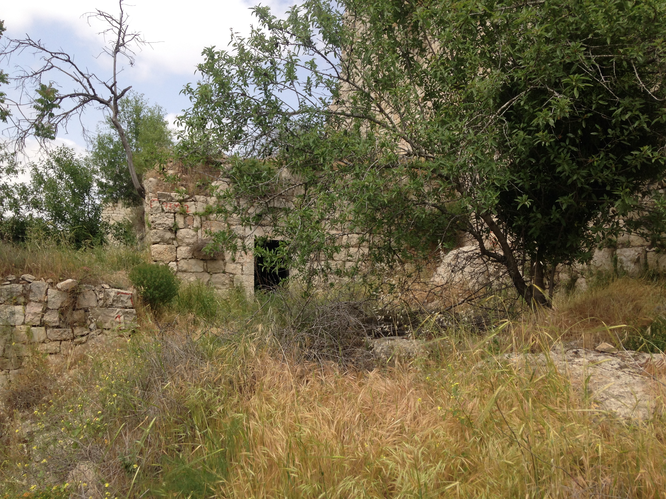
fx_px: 635
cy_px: 250
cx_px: 333
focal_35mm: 33
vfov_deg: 42.9
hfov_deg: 55.4
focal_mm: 4.12
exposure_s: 1/1106
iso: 50
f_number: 2.4
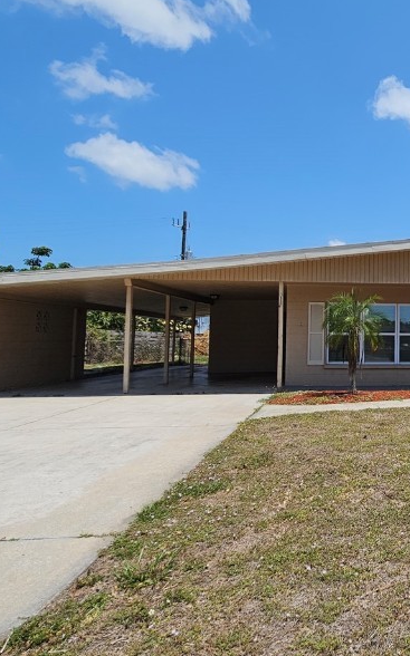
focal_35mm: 24
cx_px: 401
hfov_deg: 44.2
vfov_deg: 74.8
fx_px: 429
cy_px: 317
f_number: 2.2
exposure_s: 1/3768
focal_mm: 2.2
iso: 50
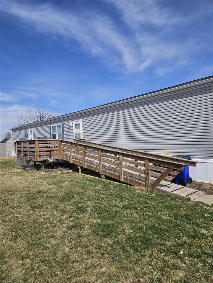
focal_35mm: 23
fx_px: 189
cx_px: 106
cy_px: 142
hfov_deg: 58.9
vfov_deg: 73.9
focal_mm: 5.4
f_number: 1.8
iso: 25
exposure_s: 1/3318
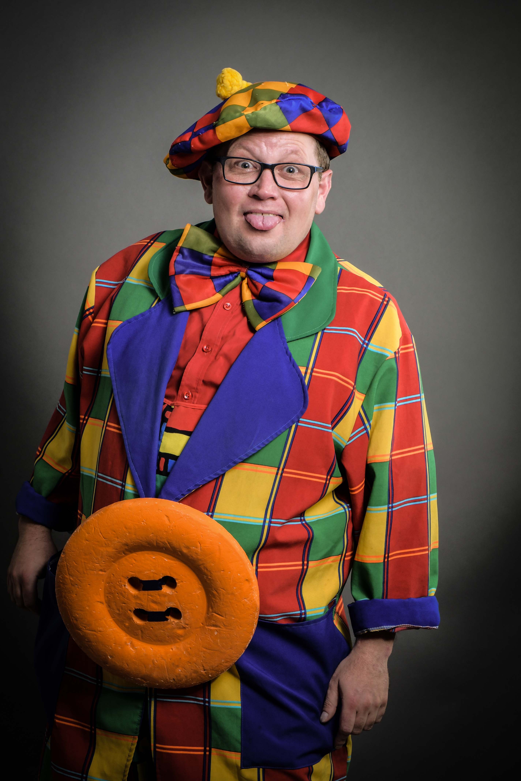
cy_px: 390
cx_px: 260
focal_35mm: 80
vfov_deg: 25.4
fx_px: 1737
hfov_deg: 17.1
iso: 250
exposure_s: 1/125
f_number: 9
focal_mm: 40
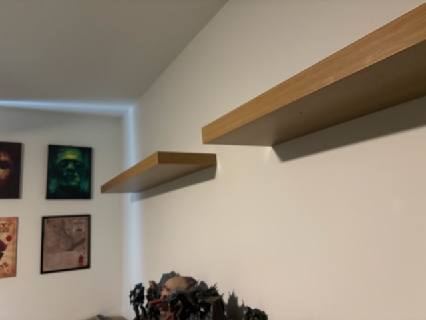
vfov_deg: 53.1
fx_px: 320
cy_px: 160
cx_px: 213
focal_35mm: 26
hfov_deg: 67.3
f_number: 1.6
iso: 500
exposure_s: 1/40
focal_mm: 5.96
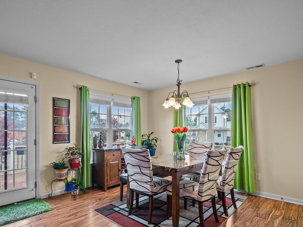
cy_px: 131
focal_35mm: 19
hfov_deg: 84.5
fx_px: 166
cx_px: 141
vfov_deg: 68.3
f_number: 4
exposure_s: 1/40
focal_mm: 7
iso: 400
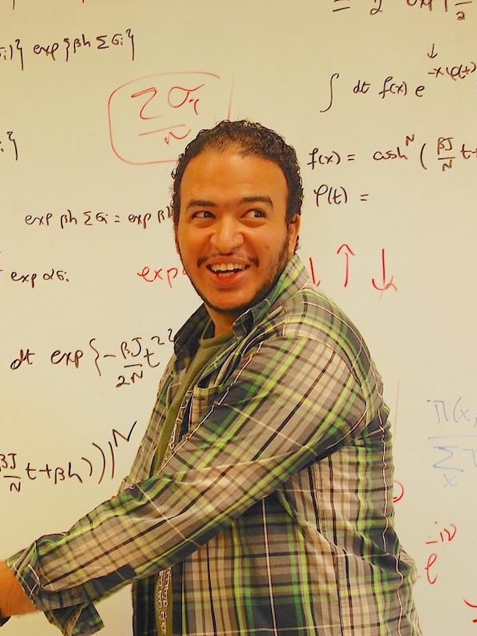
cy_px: 320
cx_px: 69
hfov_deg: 14.0
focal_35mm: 105
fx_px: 1930
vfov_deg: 18.7
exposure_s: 1/20
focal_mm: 48
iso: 800
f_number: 6.3
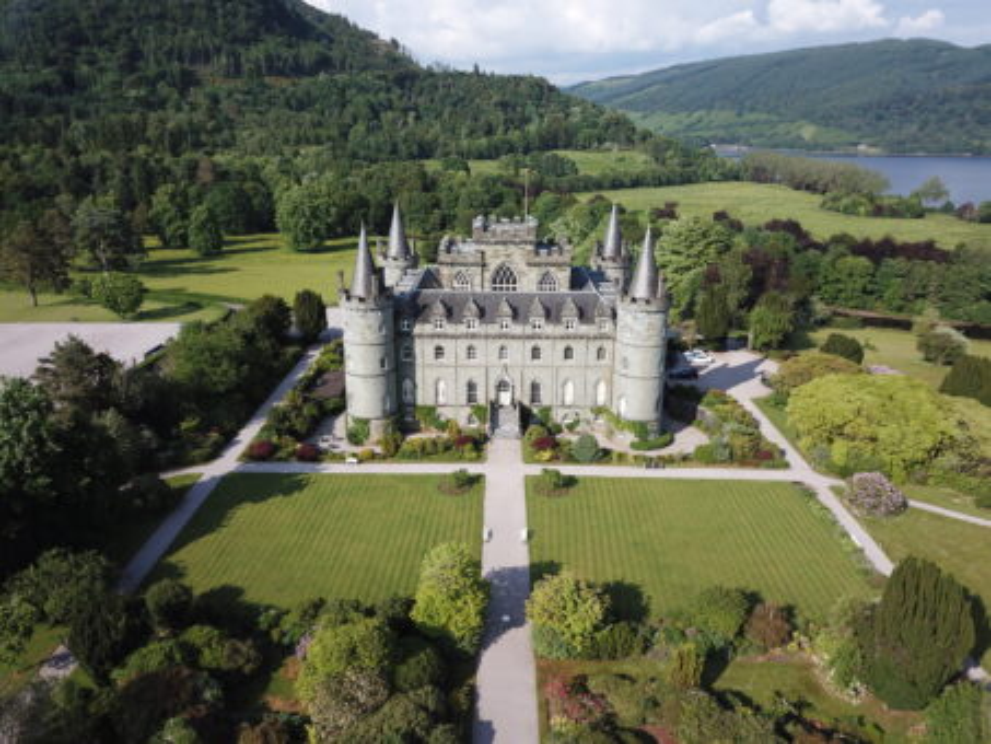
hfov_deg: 67.3
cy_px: 372
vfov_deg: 53.1
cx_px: 496
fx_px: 745
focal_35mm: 26
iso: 100
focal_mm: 4.7
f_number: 2.2
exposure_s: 1/1199
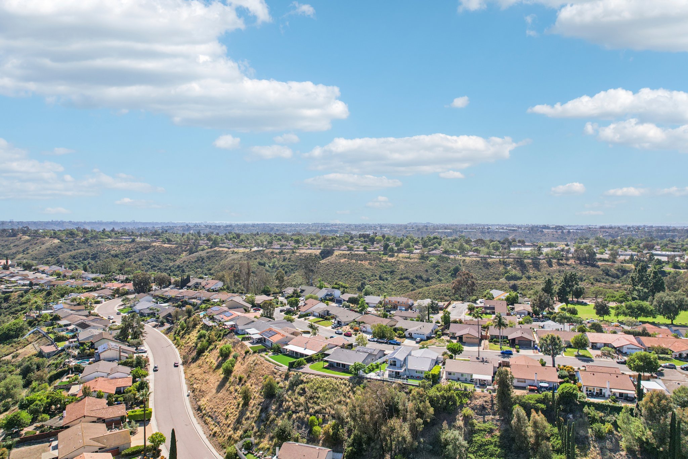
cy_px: 230
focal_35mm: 22
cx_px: 344
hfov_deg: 78.6
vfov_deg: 57.2
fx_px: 420
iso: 110
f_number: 2.8
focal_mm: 8.4
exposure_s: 1/3000
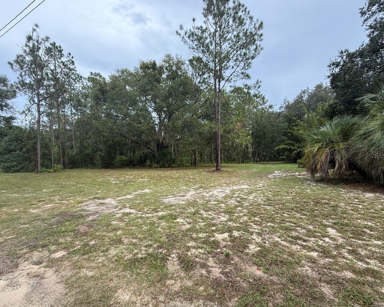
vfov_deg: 80.4
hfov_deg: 93.1
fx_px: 182
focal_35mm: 16
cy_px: 154
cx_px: 188
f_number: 2.2
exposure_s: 1/340
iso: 50
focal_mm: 2.22
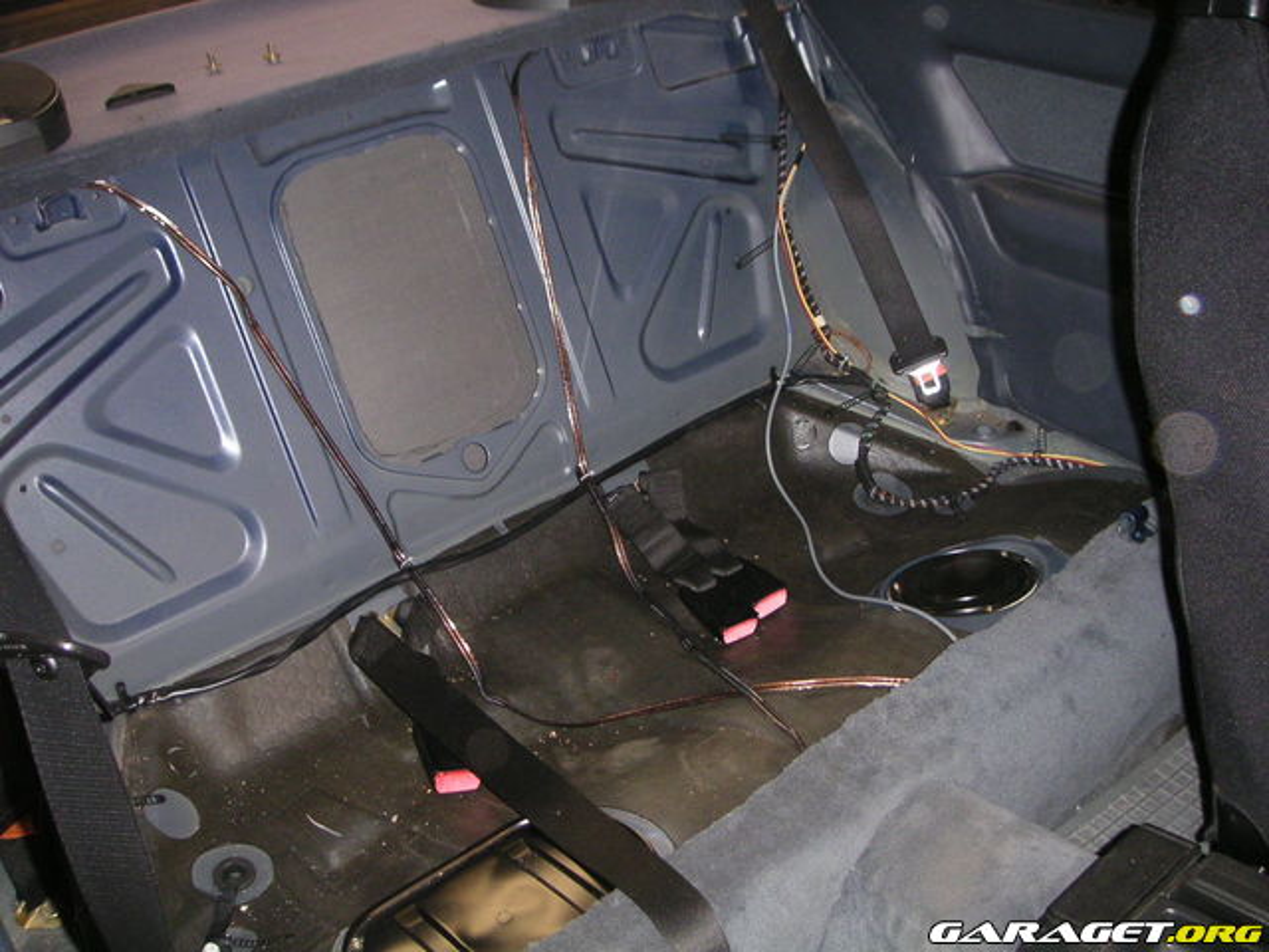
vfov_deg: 38.7
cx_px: 634
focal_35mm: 37
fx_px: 1356
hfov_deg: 50.1
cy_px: 476
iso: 160
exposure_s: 1/45
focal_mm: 5.7
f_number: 2.8
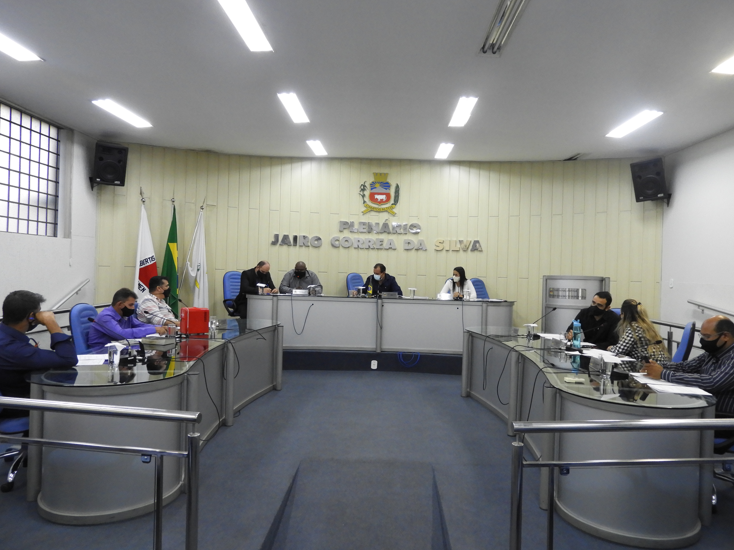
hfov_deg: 69.4
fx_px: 530
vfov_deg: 54.9
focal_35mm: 25
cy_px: 268
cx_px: 379
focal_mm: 4.3
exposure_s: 1/30
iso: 400
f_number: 3.3
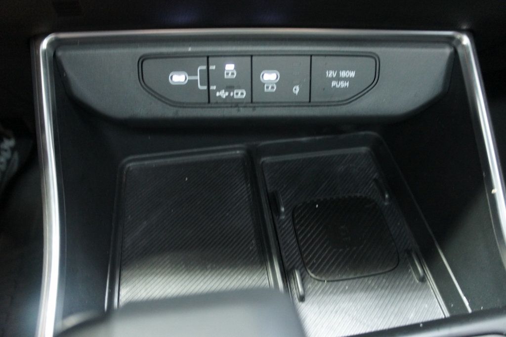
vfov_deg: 47.9
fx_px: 379
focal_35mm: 27
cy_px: 168
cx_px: 253
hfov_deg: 67.4
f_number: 3.5
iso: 1600
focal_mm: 18
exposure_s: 1/6
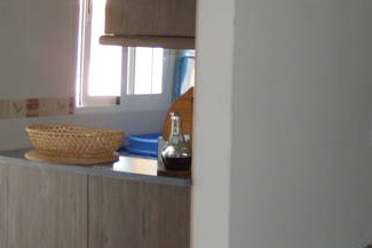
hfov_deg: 22.1
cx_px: 299
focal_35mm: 91
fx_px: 941
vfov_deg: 15.0
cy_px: 75
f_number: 3.6
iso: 100
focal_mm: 6.4
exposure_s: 1/30
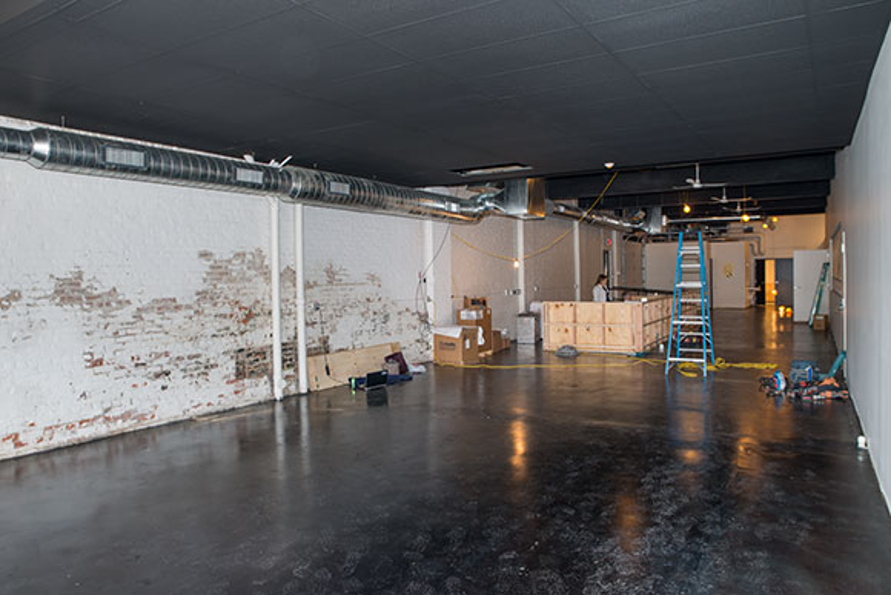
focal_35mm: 24
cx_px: 446
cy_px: 298
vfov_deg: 53.2
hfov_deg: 73.7
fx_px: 594
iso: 400
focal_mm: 24
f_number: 5.6
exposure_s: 1/60
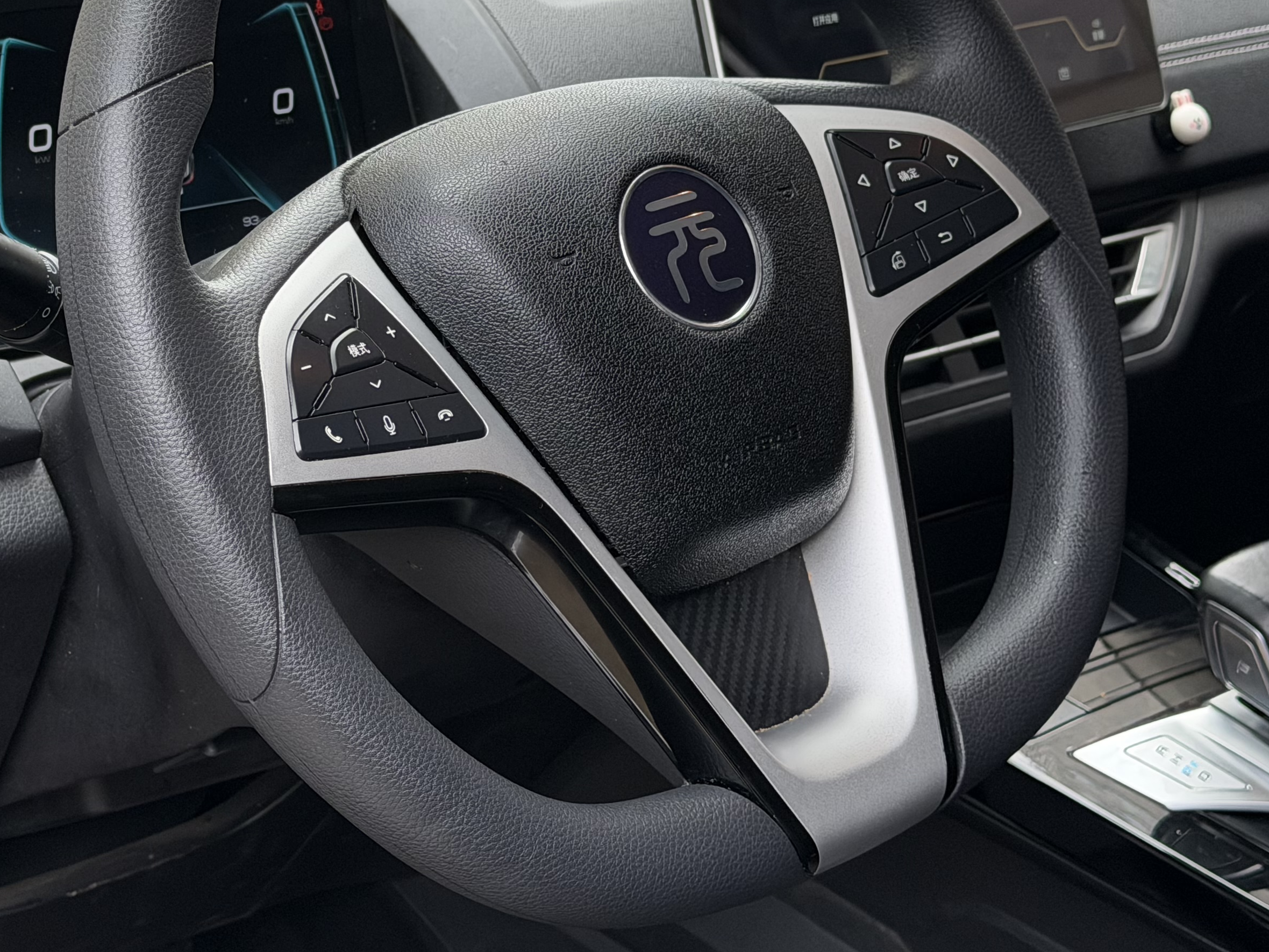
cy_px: 203
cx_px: 402
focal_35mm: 82
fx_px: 3006
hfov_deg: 23.7
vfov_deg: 17.9
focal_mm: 6.76
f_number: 1.78
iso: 80
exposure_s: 1/121
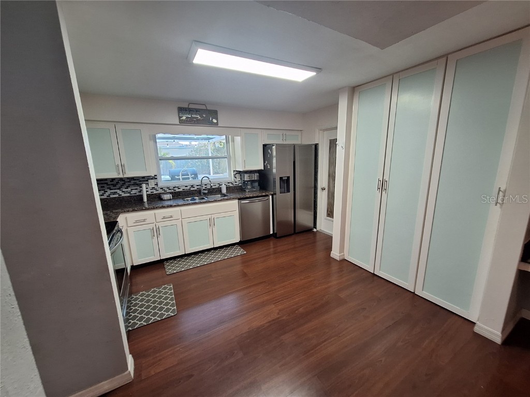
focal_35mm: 13
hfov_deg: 106.2
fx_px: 199
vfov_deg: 89.9
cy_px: 198
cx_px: 265
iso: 100
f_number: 2.2
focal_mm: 1.74
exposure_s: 1/40
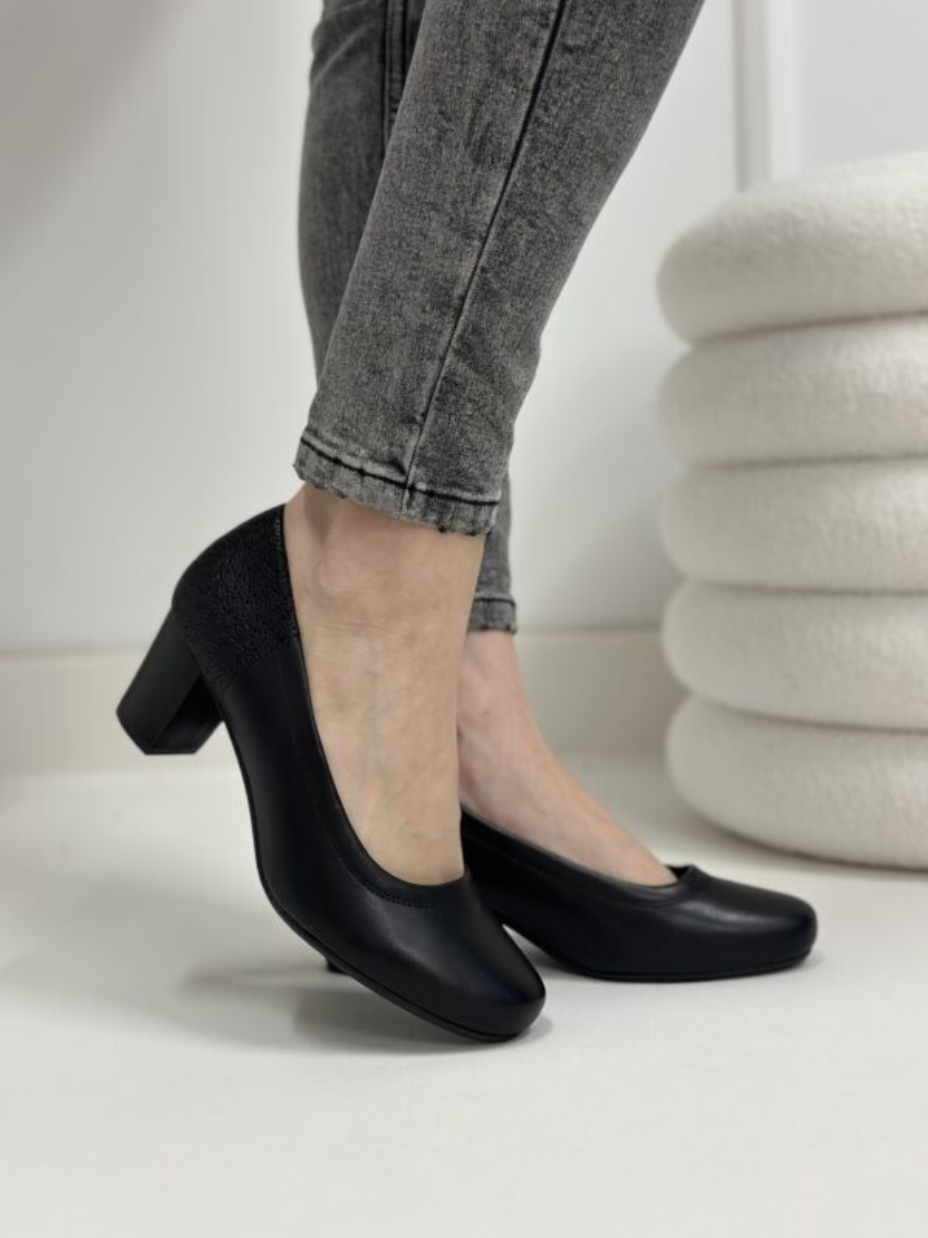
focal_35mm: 48
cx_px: 464
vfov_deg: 39.7
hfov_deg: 30.3
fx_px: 1716
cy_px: 619
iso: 160
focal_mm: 6.86
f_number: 1.78
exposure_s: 1/100
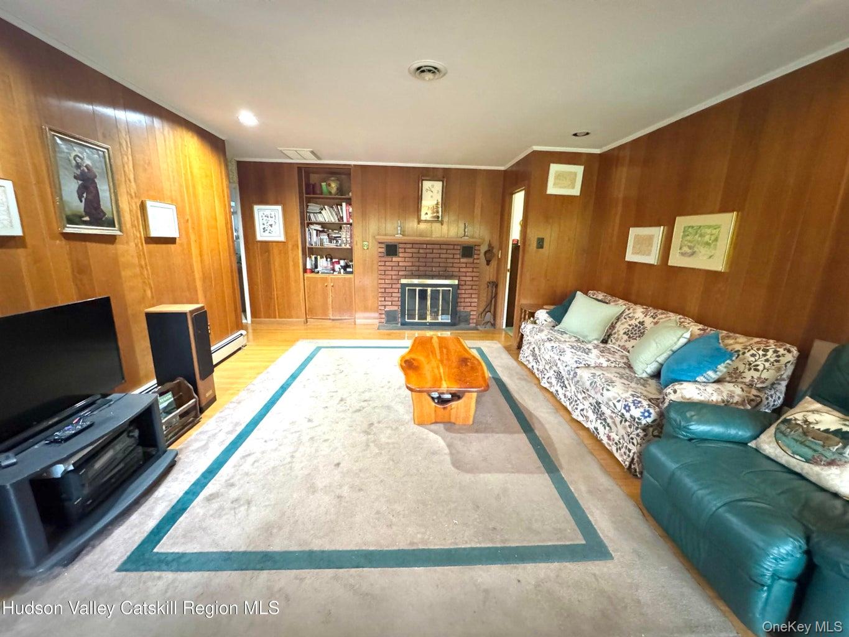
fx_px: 343
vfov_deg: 85.7
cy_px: 318
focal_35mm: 14
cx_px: 424
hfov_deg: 102.1
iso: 1250
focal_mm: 2.22
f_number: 2.2
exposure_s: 1/60
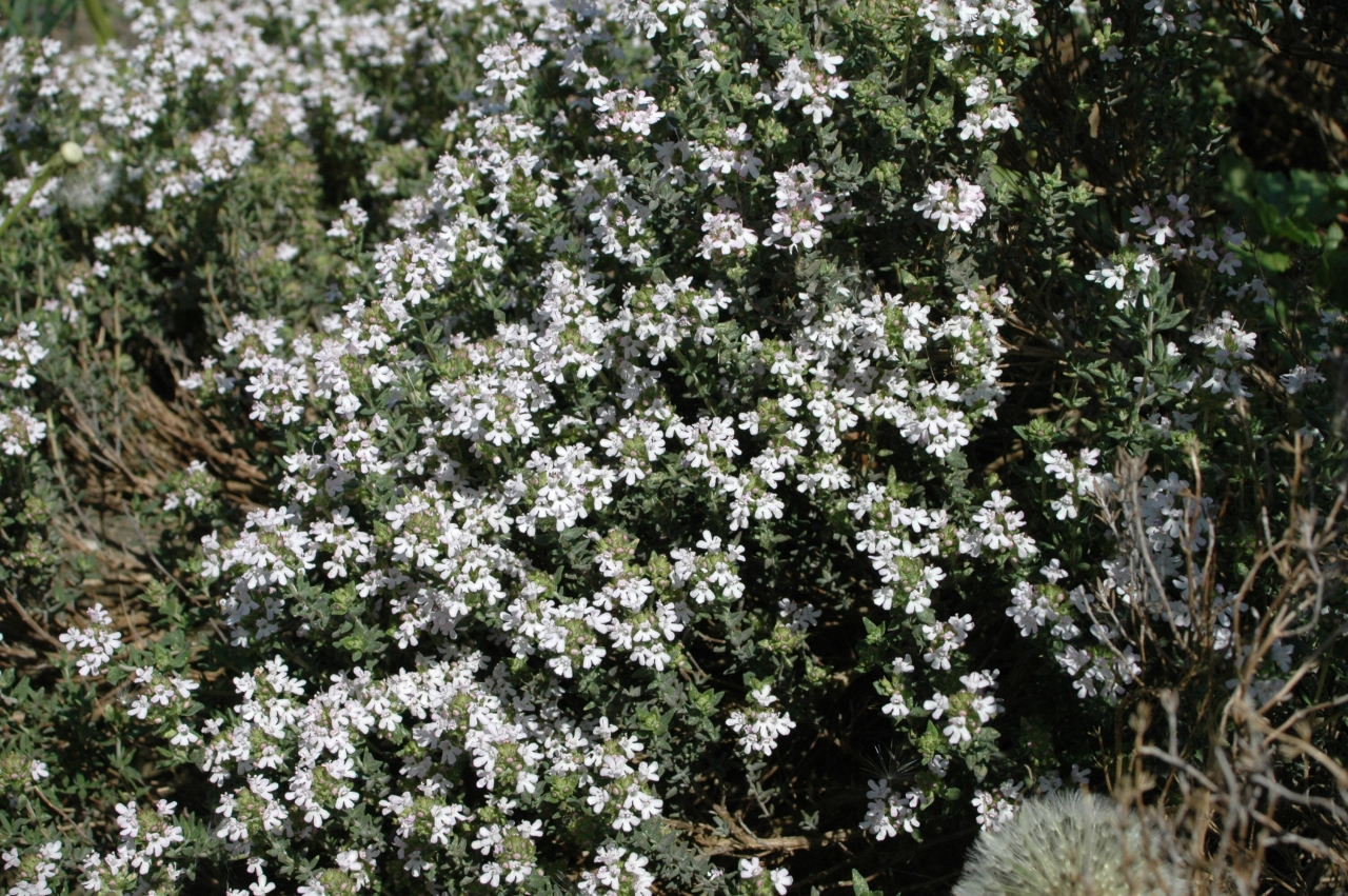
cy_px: 448
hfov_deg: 27.0
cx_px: 674
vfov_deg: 18.1
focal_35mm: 75
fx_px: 2806
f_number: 11
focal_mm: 50
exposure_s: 1/500
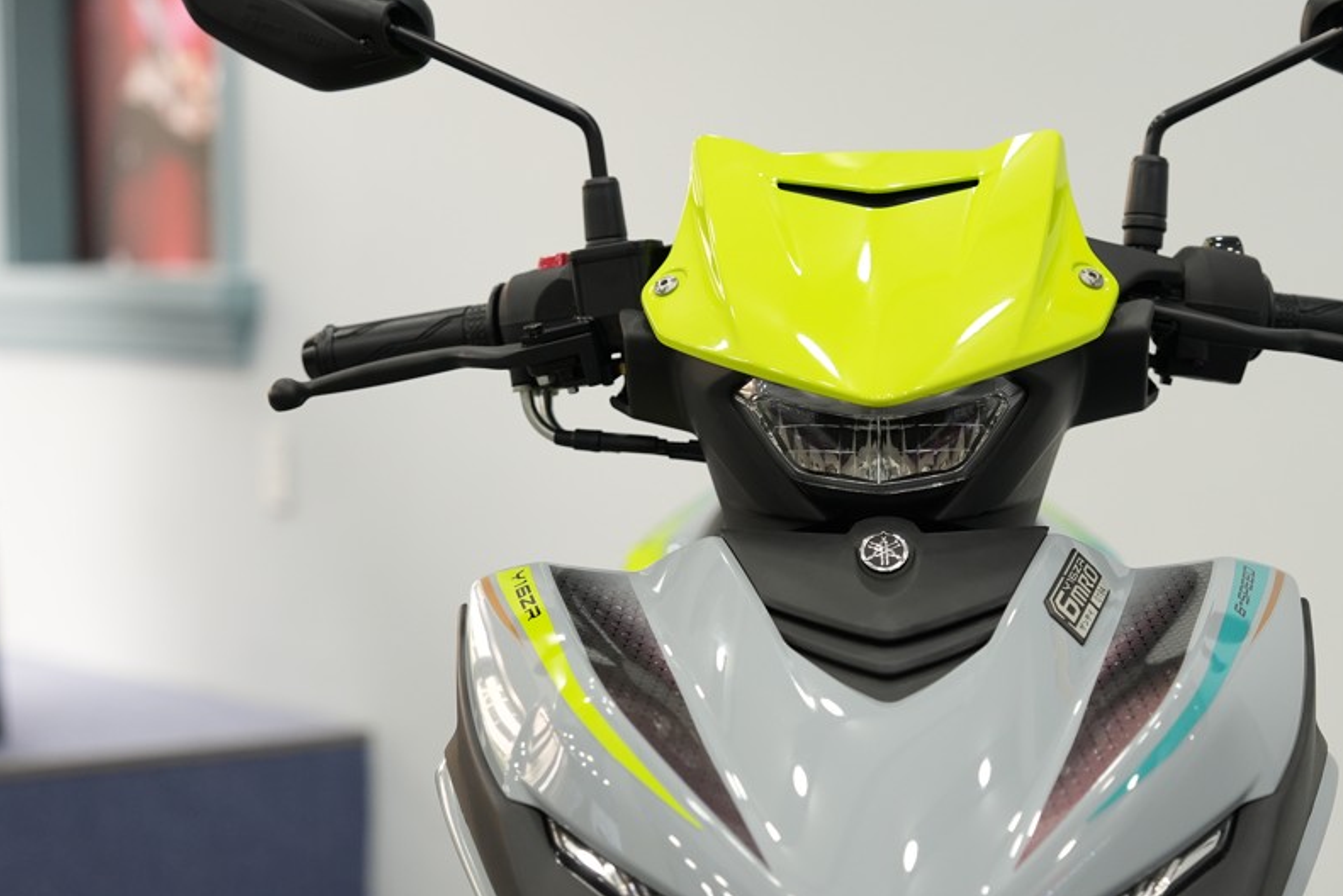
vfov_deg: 14.6
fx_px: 3508
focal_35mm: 94
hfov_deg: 21.6
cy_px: 523
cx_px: 839
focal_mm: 62
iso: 1000
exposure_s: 1/320
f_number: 2.8
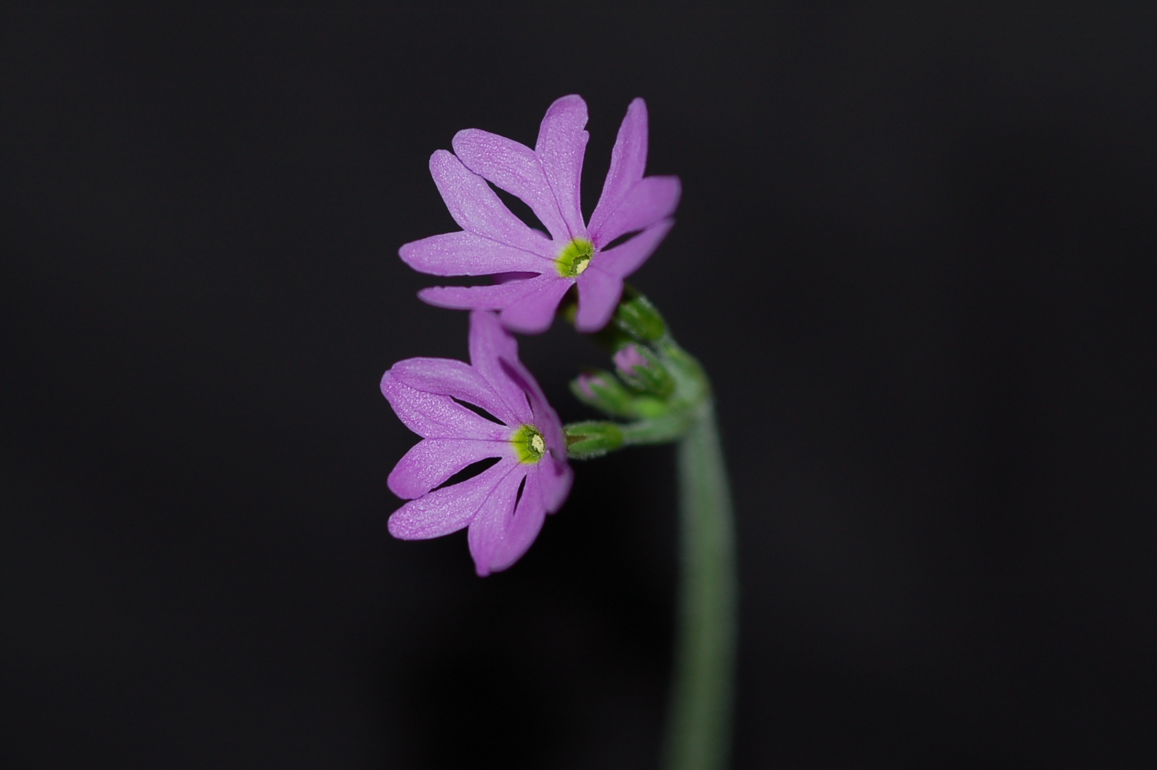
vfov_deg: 8.7
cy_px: 385
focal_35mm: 158
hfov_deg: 13.1
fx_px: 5057
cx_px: 578
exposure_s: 1/60
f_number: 4
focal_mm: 105
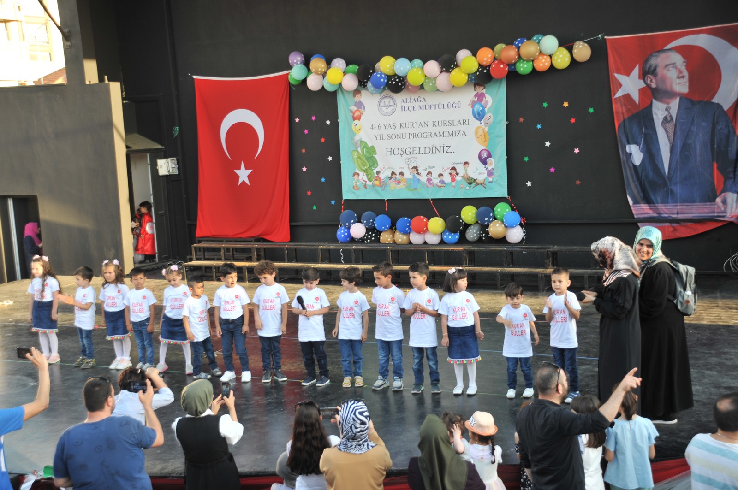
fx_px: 983
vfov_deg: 28.0
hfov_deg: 41.2
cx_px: 369
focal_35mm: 48
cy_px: 245
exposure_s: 1/80
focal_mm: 32
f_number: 4.2
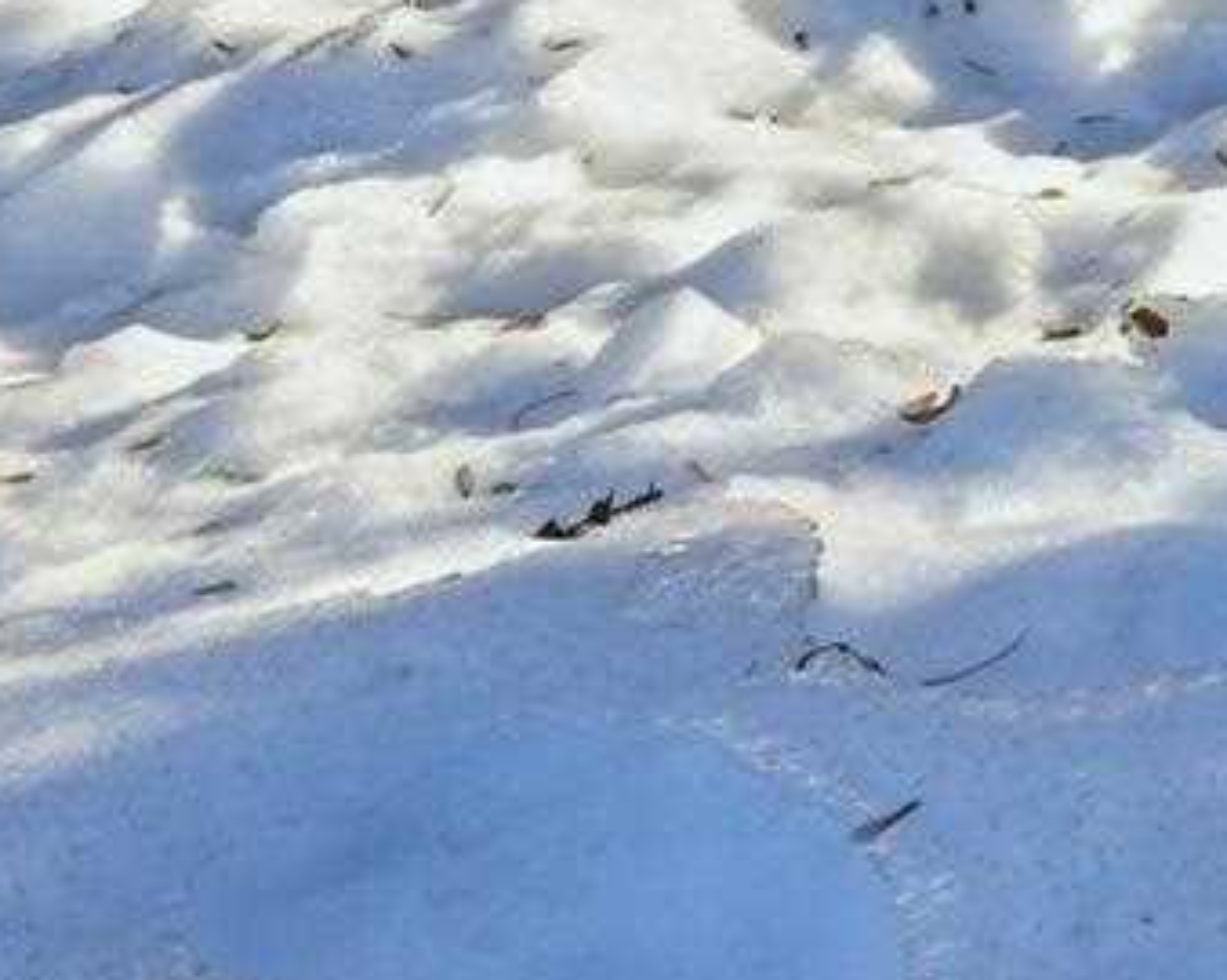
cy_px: -1379
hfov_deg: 13.5
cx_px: 2937
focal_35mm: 104
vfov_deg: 11.9
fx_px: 3775
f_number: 8
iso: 100
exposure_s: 1/500
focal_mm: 15
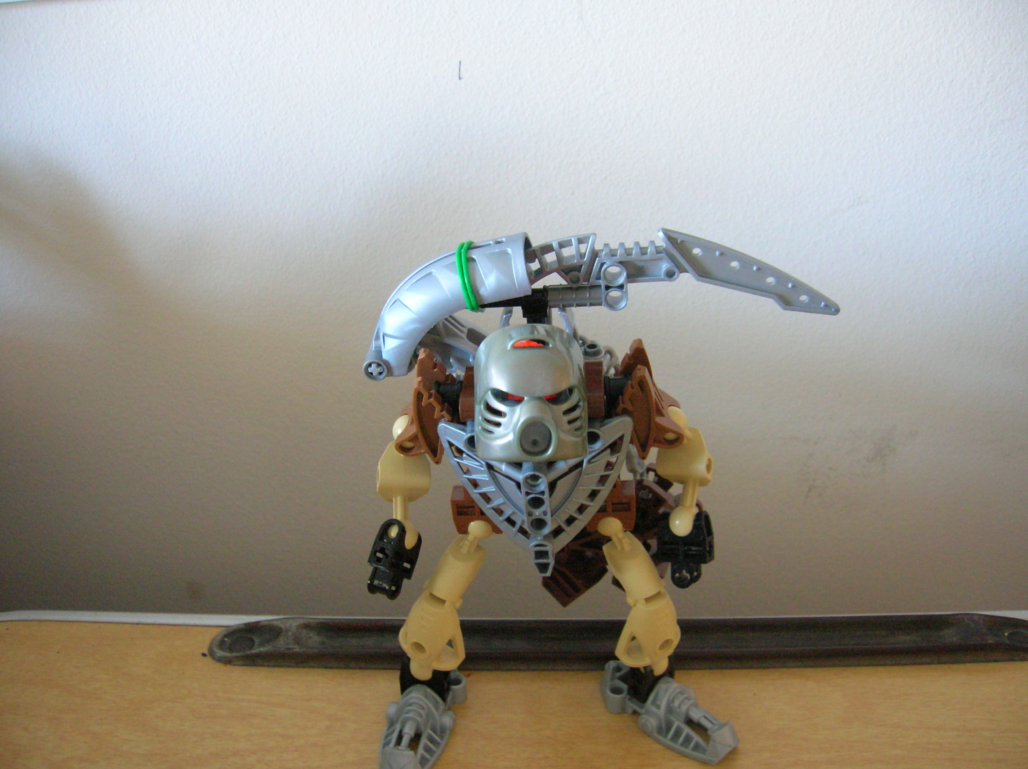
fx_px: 1009
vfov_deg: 41.7
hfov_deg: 54.0
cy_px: 384
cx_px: 514
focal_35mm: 34
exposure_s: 1/2.4
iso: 200
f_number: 2.9
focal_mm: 5.7
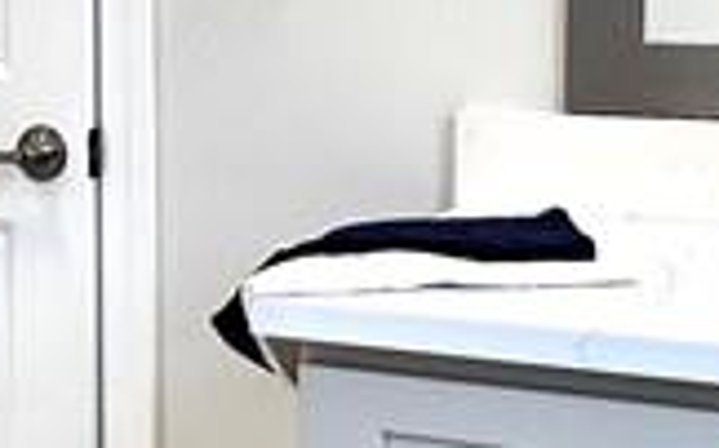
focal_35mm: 94
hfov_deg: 21.4
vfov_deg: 13.8
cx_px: 4
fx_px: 1841
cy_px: 93
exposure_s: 1/120
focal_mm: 2.22
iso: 80
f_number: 2.2
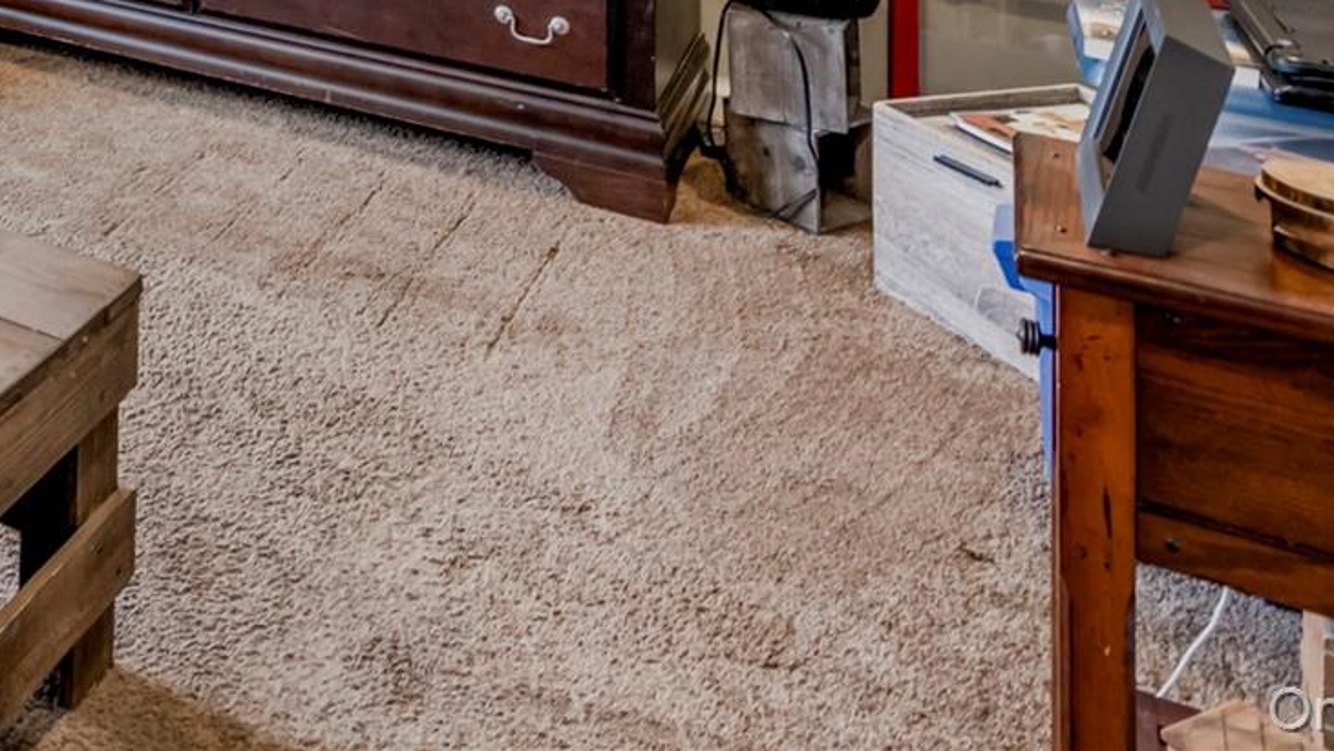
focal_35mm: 47
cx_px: -232
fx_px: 1663
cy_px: -494
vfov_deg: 20.3
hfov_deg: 35.3
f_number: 4.5
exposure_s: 1/10
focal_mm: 16
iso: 640
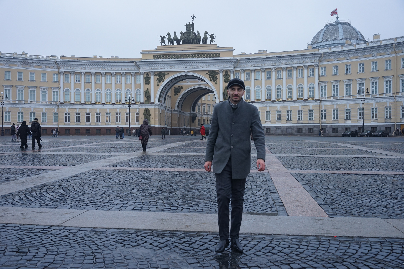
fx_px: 384
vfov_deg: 38.7
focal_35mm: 34
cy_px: 134
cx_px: 202
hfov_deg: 55.5
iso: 800
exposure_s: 1/400
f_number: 5.6
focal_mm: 34.2
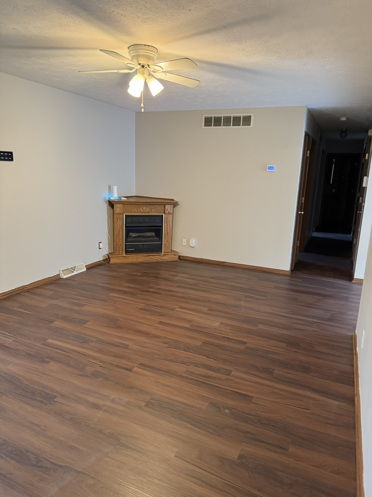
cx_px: 186
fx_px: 344
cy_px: 248
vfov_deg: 71.6
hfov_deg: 56.8
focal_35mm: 24
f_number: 1.78
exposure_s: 1/60
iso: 500
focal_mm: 6.76
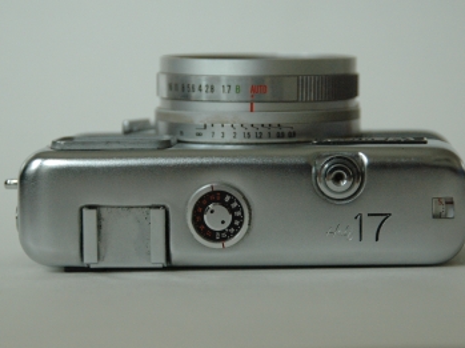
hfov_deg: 15.3
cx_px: 238
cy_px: 175
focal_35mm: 129
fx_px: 1731
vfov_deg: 11.5
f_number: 5.6
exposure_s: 1/25
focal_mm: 78
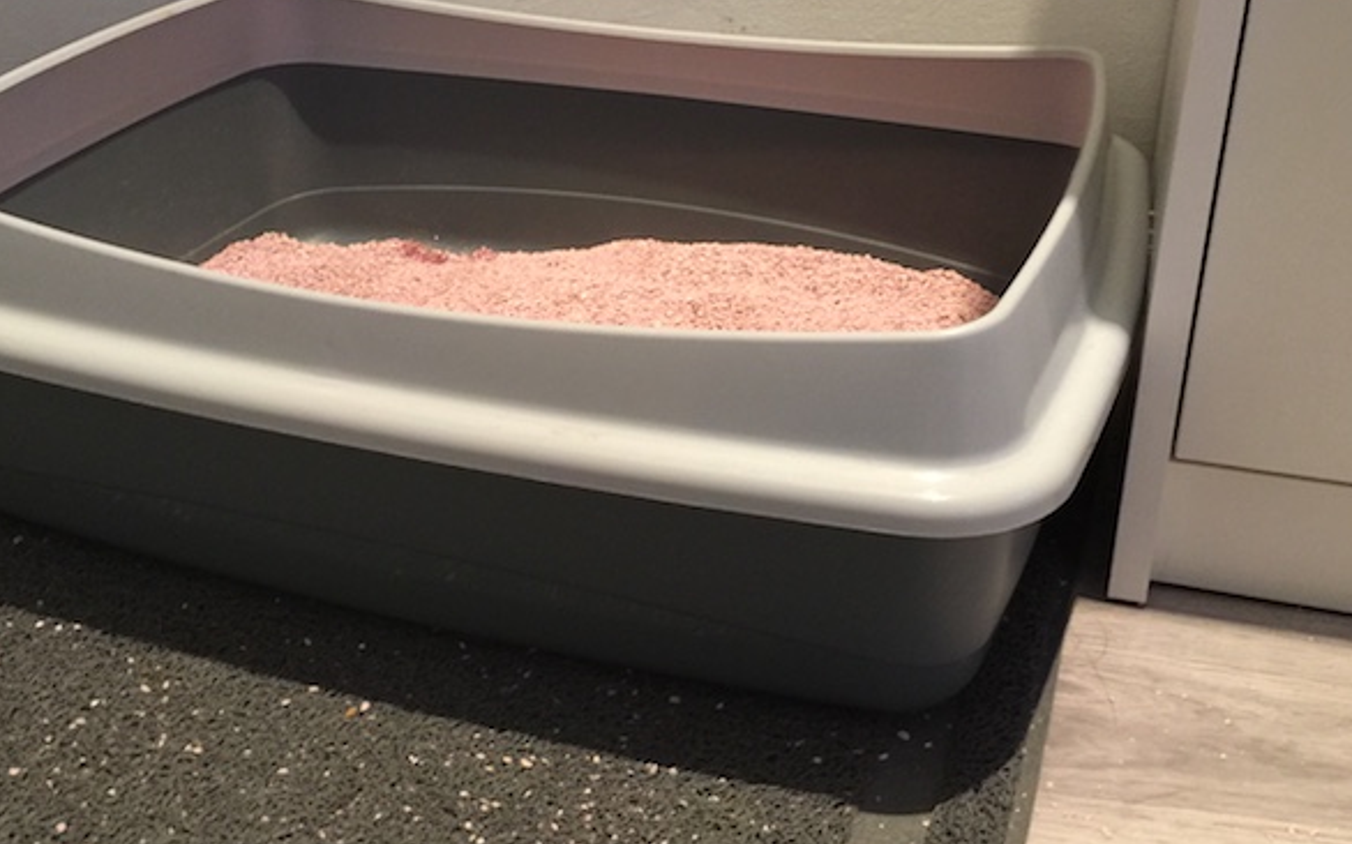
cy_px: 325
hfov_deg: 47.2
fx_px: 1547
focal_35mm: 42
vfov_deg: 30.4
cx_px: 637
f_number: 2.2
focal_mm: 4.15
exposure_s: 1/10
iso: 125
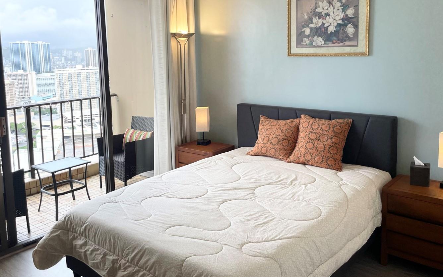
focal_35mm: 33
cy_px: 103
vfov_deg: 38.1
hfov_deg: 58.1
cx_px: 207
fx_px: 398
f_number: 1.6
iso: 32
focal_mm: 4.2
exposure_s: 1/202
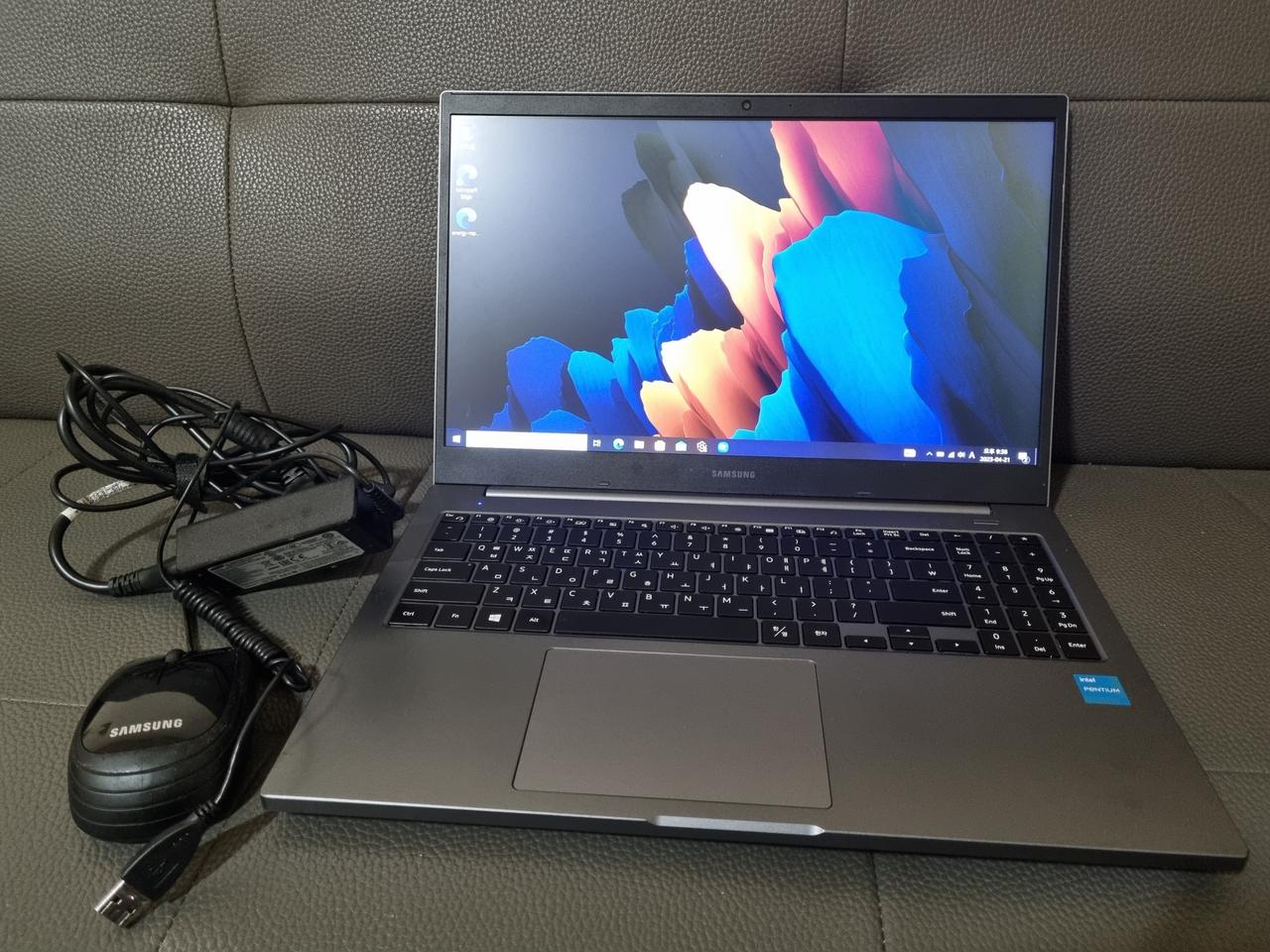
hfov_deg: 67.3
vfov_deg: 53.1
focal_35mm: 26
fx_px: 954
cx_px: 635
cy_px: 476
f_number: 1.8
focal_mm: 5.4
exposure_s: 1/40
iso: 640
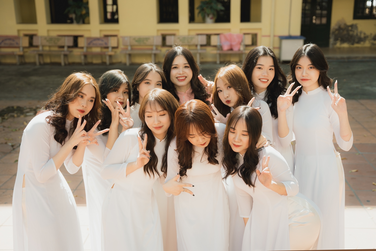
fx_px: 459
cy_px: 126
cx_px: 188
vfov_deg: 30.6
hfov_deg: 44.6
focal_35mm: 44
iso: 400
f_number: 2.8
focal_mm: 43.9
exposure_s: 1/1600
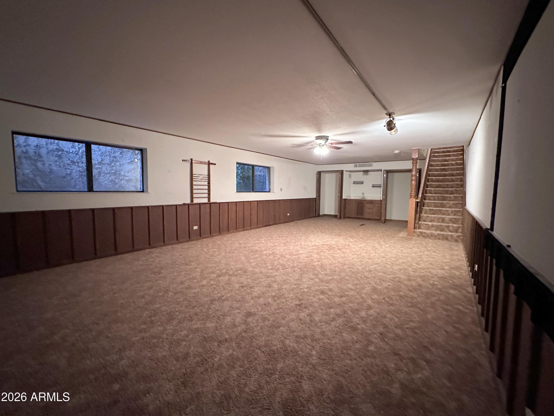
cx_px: 277
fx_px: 224
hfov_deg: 102.1
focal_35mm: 14
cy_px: 208
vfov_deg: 85.7
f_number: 2.2
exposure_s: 1/40
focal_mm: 2.22
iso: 800
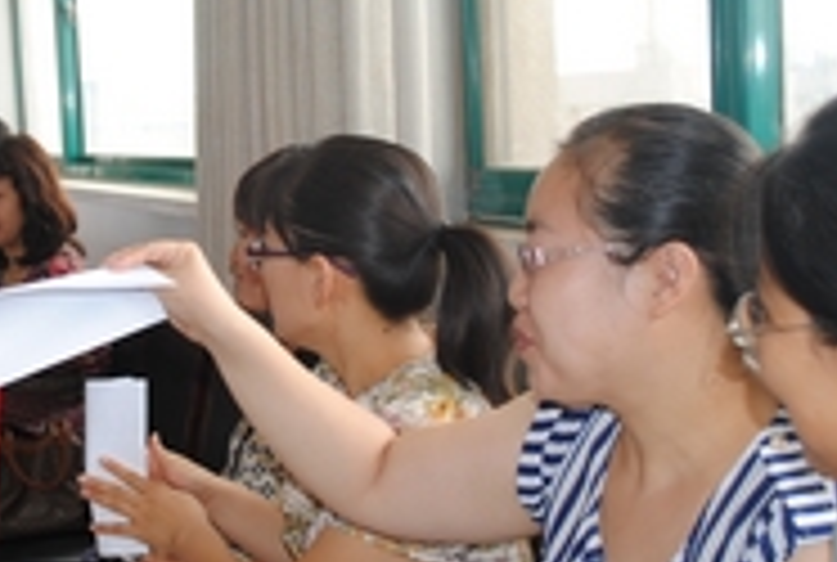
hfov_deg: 27.9
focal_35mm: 71
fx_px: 1655
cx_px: 184
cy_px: 297
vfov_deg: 19.3
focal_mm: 22
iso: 200
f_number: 3.8
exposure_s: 1/60
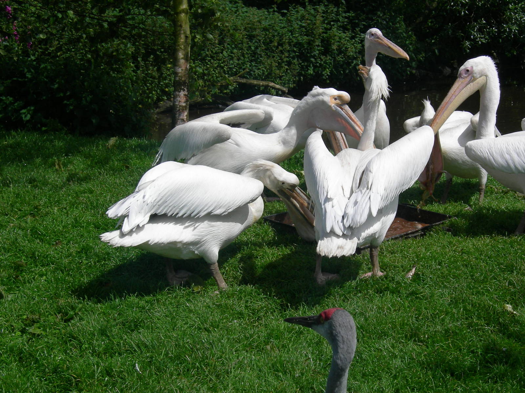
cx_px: 262
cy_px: 196
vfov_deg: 19.9
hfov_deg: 26.3
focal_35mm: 74
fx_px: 1122
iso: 64
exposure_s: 1/906
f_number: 4.8
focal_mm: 15.5
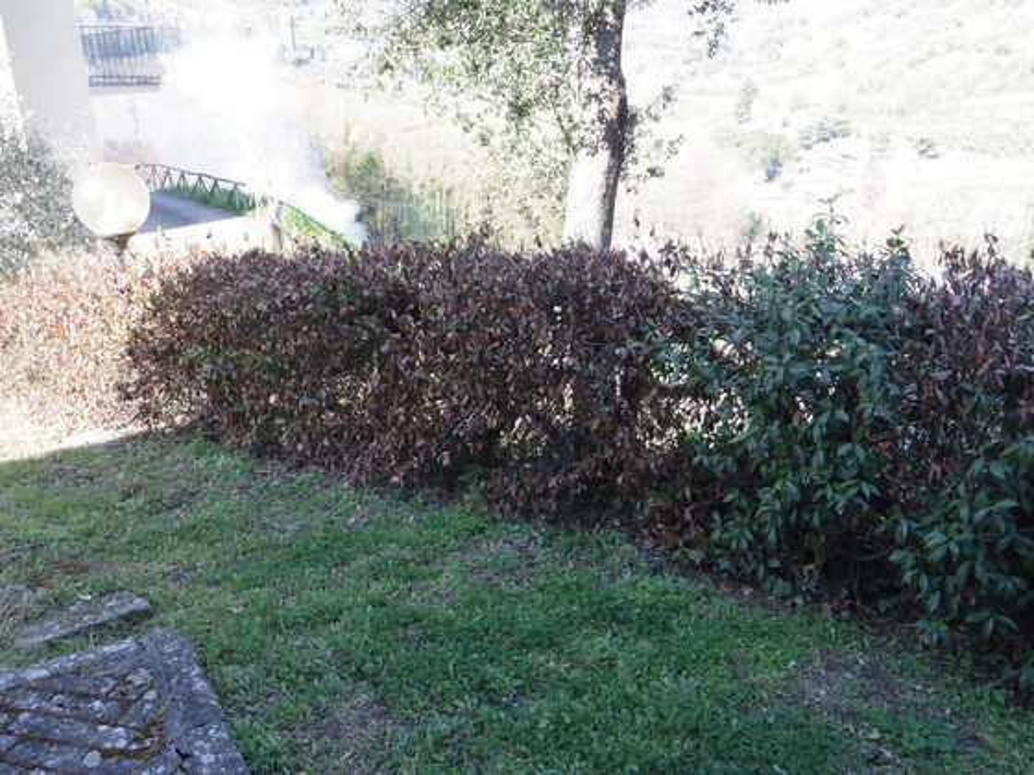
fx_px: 956
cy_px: 388
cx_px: 517
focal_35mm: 32
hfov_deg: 56.8
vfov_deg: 44.2
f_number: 2.8
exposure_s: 1/250
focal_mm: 5.8
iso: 200
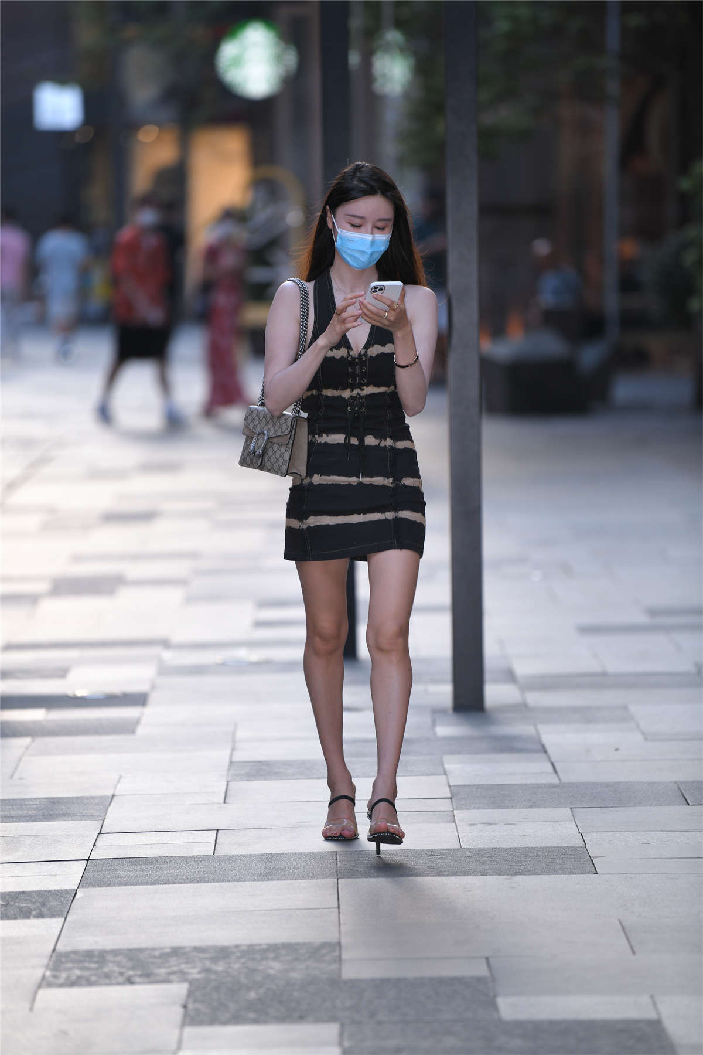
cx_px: 352
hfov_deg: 6.9
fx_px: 5858
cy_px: 528
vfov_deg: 10.3
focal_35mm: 200
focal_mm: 200
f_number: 2.8
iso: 400
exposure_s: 1/200
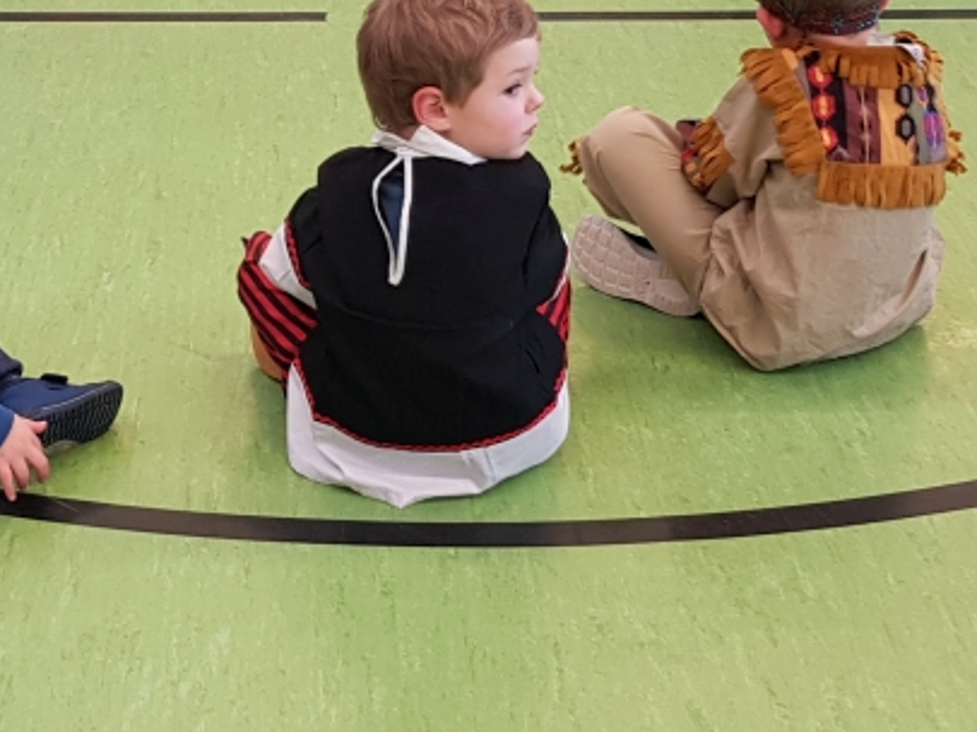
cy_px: 243
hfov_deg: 23.6
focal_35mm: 82
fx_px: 2313
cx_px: 257
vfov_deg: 17.9
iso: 64
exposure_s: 1/50
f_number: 1.7
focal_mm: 4.2
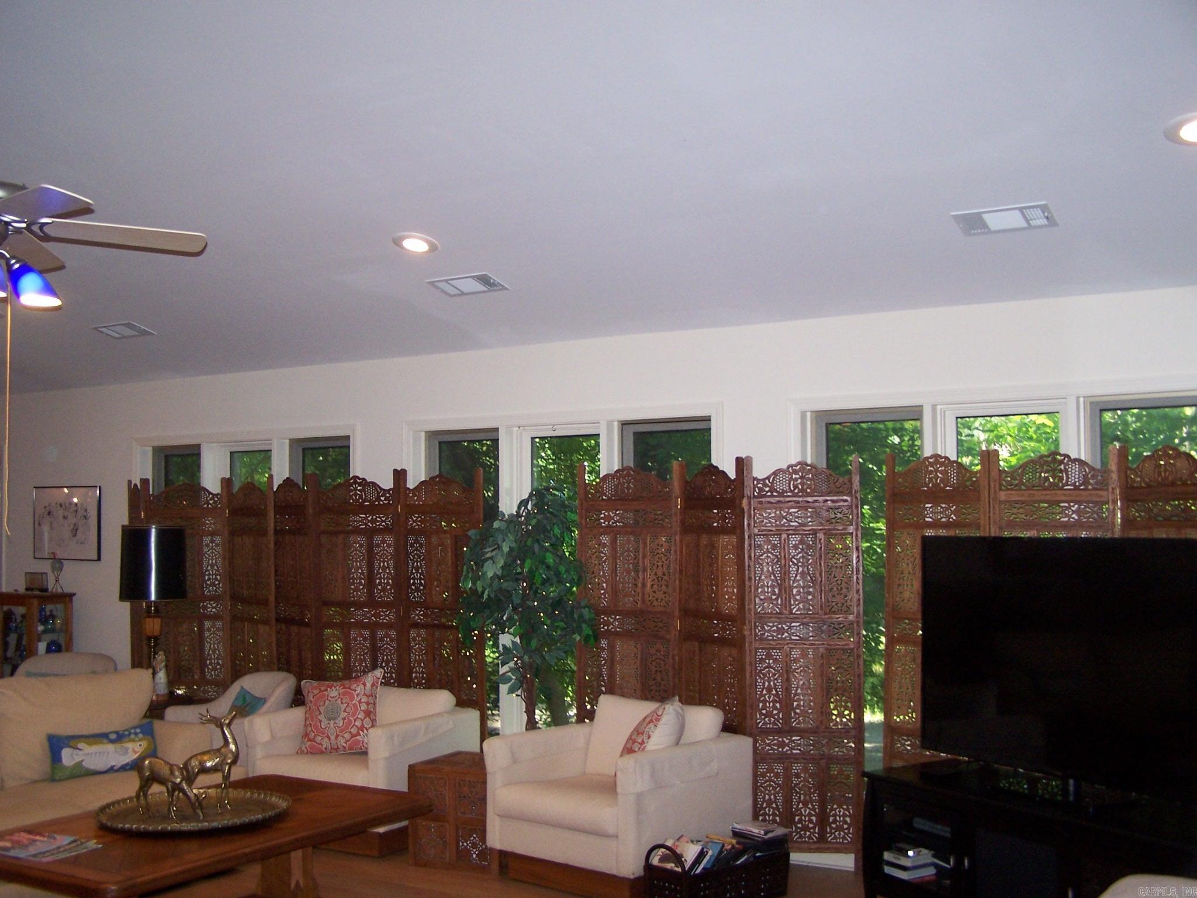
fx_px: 1314
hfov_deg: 49.0
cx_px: 598
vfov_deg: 37.7
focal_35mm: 38
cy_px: 449
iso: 140
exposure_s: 1/60
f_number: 2.8
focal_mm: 6.3
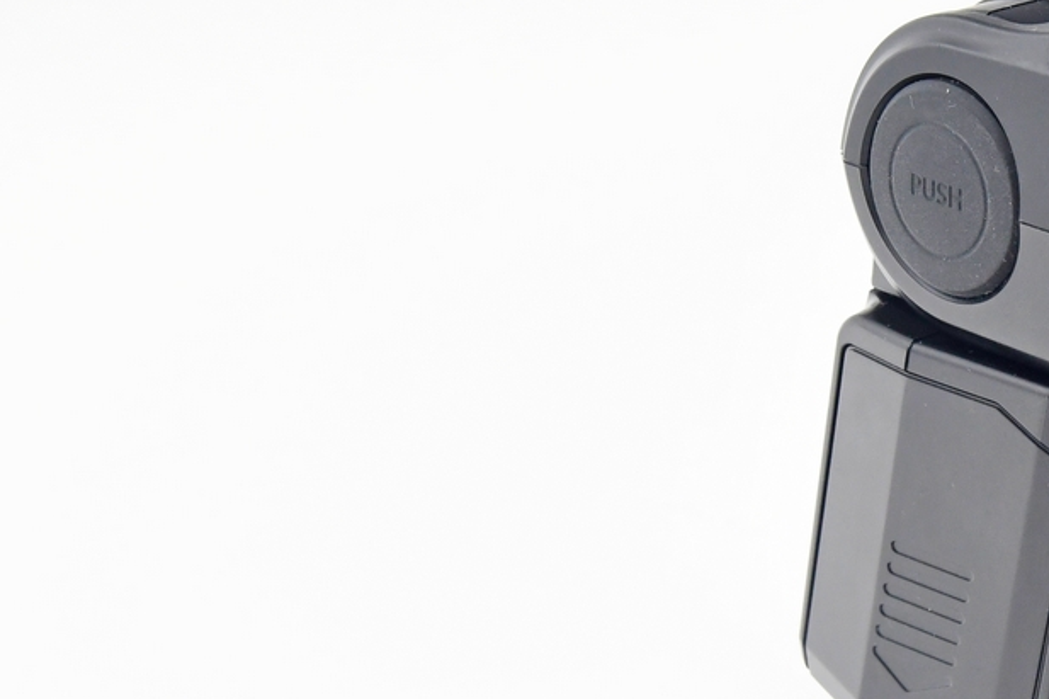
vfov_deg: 11.0
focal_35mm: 124
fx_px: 3612
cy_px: 403
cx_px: 1109
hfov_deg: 16.1
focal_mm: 34
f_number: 8
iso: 1000
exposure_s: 1/100
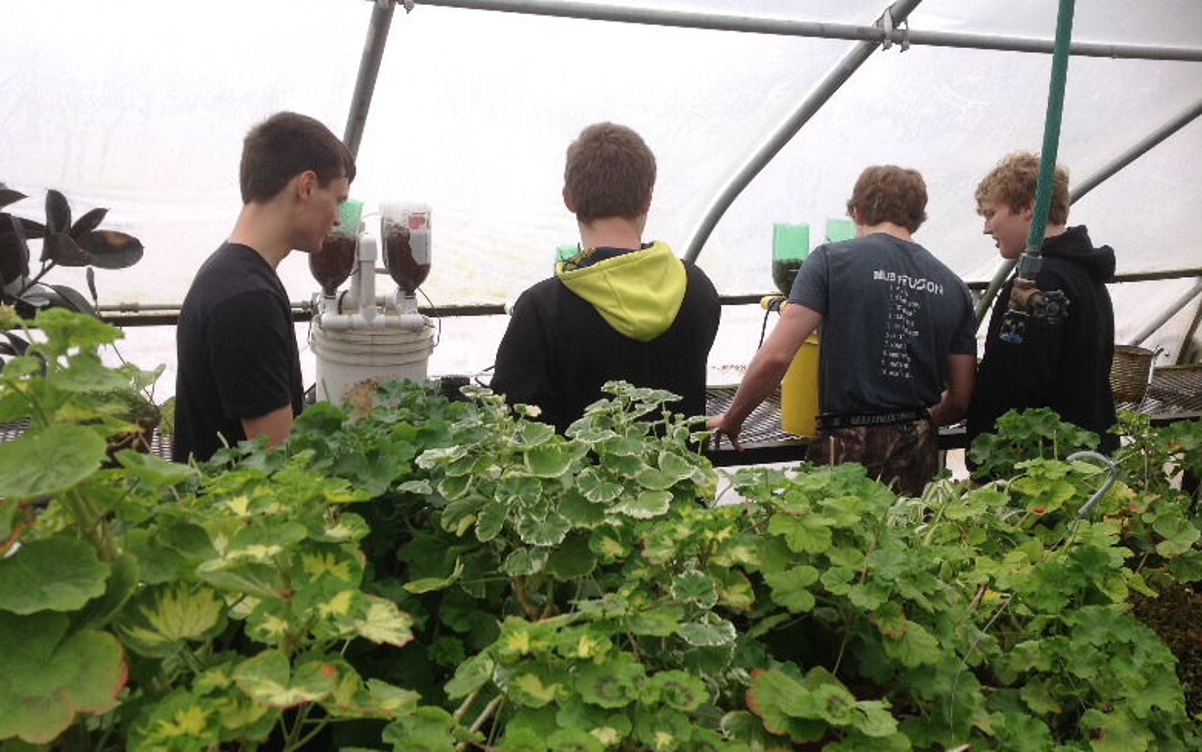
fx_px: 1245
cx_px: 598
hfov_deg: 51.5
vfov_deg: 33.6
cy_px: 350
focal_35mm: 38
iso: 50
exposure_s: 1/420
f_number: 2.4
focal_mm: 4.28
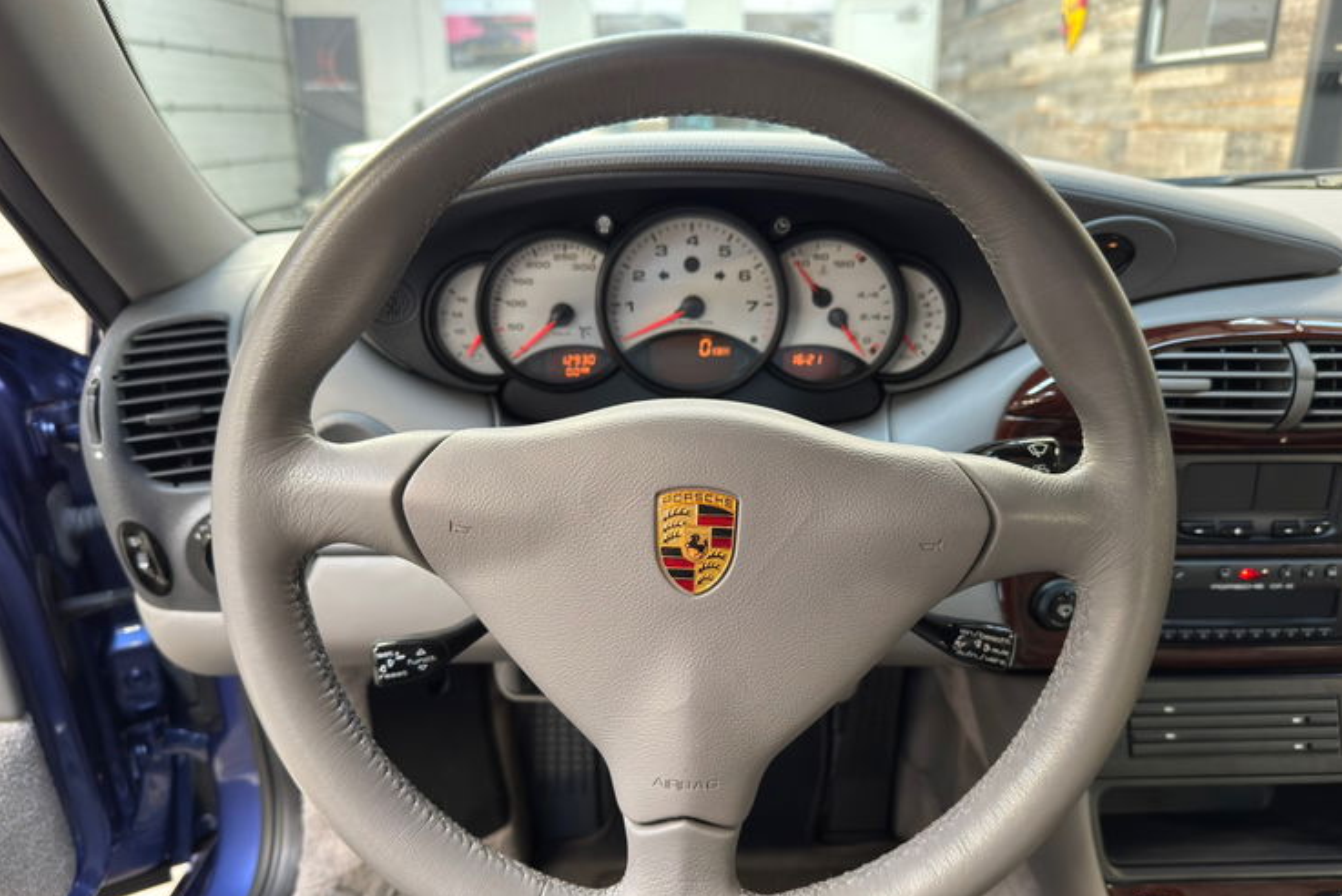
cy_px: 495
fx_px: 970
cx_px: 696
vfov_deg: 49.5
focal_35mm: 26
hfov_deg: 69.3
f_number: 1.78
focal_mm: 6.76
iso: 250
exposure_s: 1/33
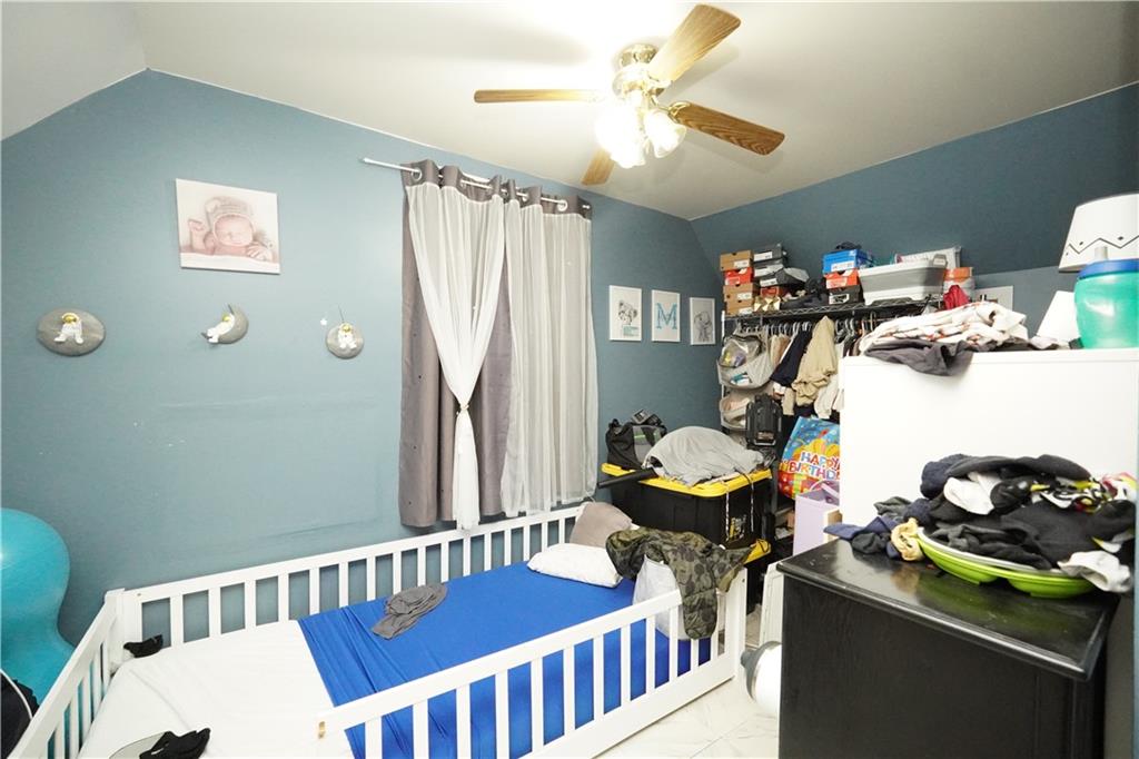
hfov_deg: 100.4
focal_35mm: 15
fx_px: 474
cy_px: 380
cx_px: 570
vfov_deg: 77.3
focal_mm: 10
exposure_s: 1/125
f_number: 4.5
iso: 6400
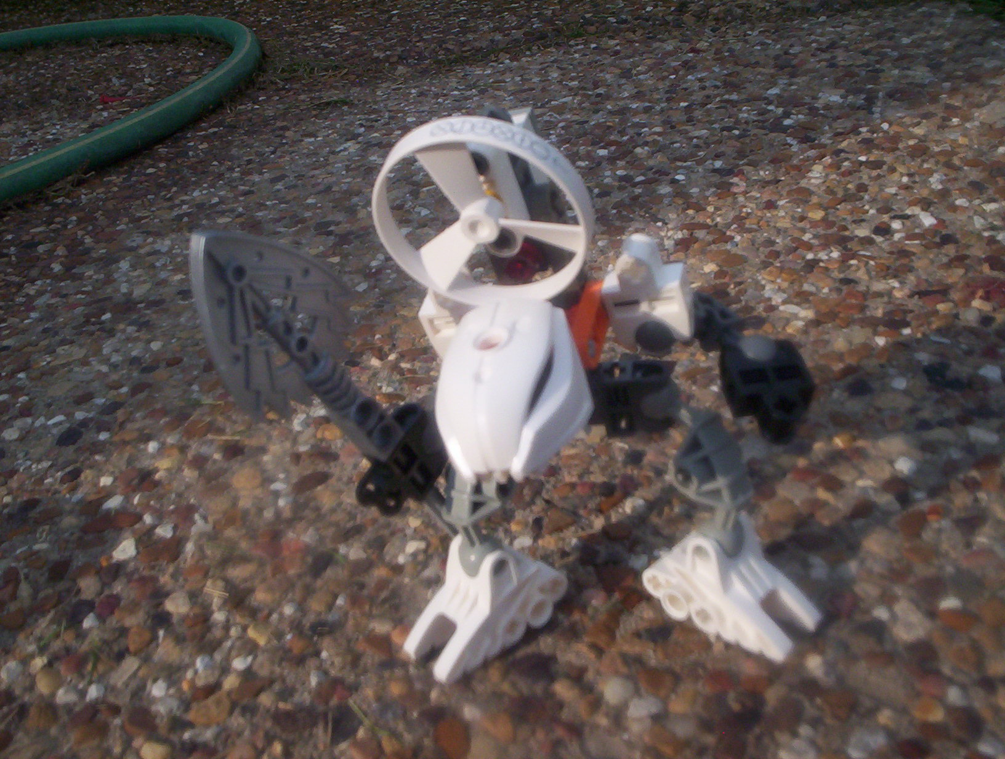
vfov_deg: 37.9
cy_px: 380
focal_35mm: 38
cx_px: 502
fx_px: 1106
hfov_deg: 48.9
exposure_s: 1/1445
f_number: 4.5
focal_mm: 4.99
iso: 100
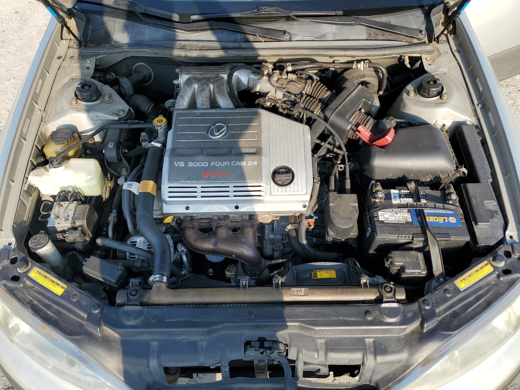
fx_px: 391
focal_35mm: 26
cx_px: 260
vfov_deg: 53.1
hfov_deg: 67.3
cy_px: 195
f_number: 1.5
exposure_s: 1/1111
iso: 50
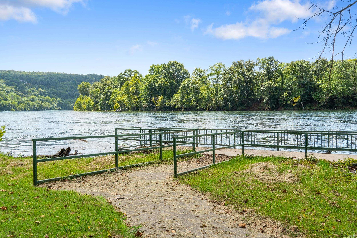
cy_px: 119
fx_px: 342
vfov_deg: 38.4
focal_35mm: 34
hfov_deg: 55.1
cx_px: 178
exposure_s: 1/320
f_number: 14
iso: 500
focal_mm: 23
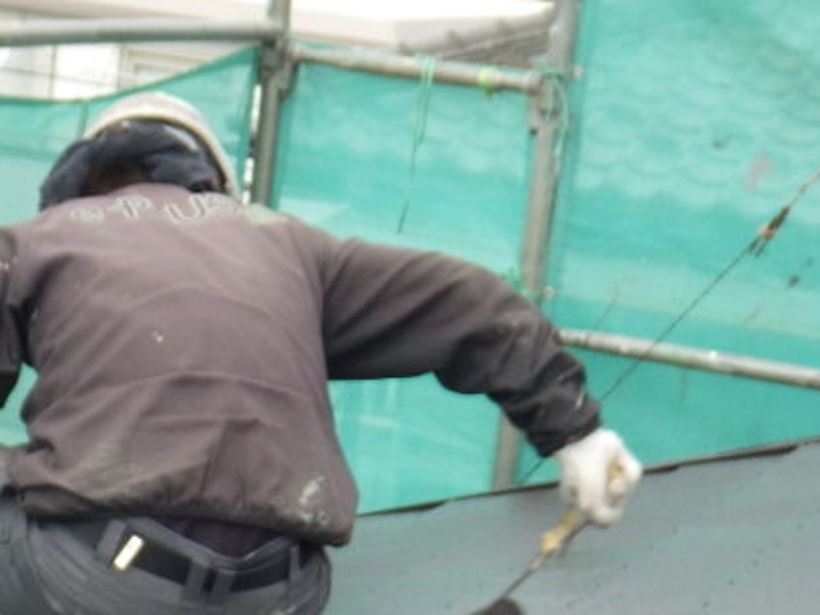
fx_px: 3032
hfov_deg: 15.3
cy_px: 683
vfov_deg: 11.4
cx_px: 187
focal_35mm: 128
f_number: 5.3
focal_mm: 9.1
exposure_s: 1/250
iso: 125
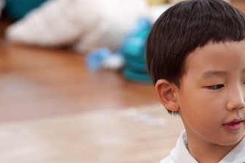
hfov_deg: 5.9
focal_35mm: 346
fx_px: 2355
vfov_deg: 4.0
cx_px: 225
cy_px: 173
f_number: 4
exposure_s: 1/160
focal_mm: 127
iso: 1250
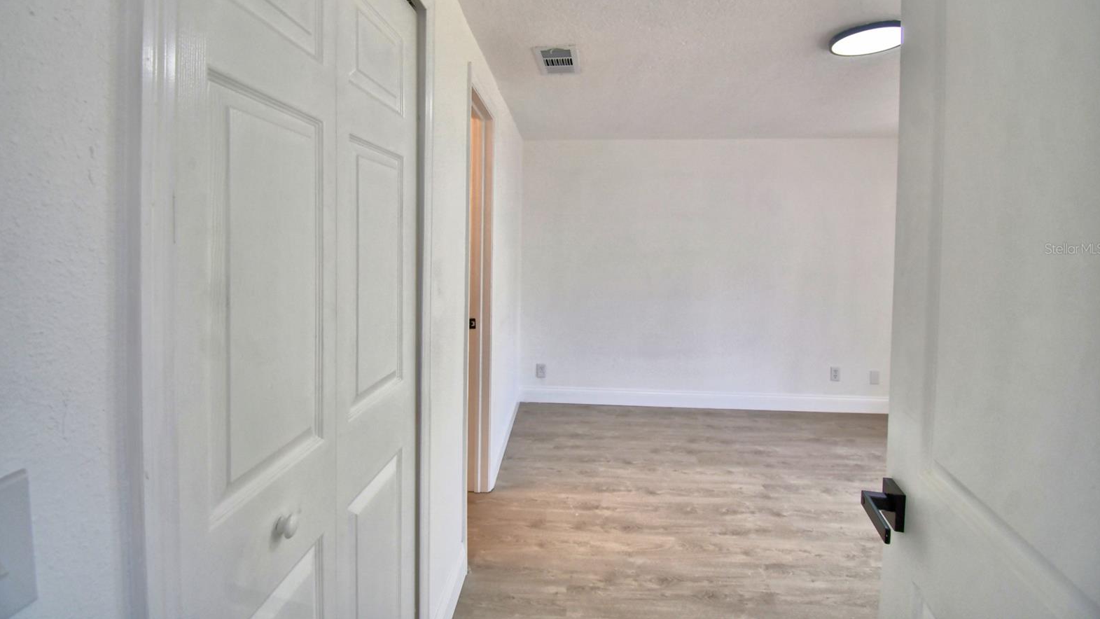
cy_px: 249
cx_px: 547
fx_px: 467
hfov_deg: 99.4
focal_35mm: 16
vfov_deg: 66.5
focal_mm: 10
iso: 250
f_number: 4.5
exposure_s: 1/125
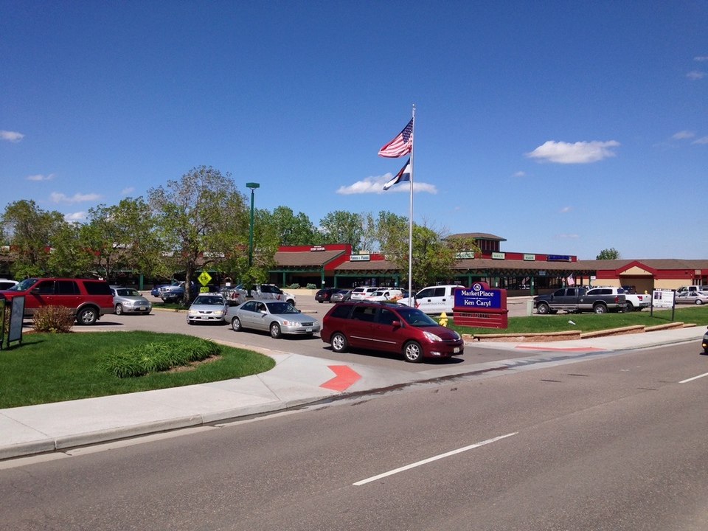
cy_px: 266
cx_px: 354
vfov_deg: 42.9
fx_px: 675
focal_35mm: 33
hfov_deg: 55.4
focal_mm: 4.12
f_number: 2.4
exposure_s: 1/2008
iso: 50
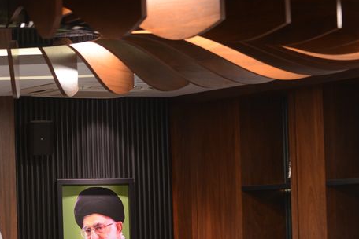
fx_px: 1835
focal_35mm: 184
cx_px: 40
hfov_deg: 11.1
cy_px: 241
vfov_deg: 7.4
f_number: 3.5
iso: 1000
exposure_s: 1/125
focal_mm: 70
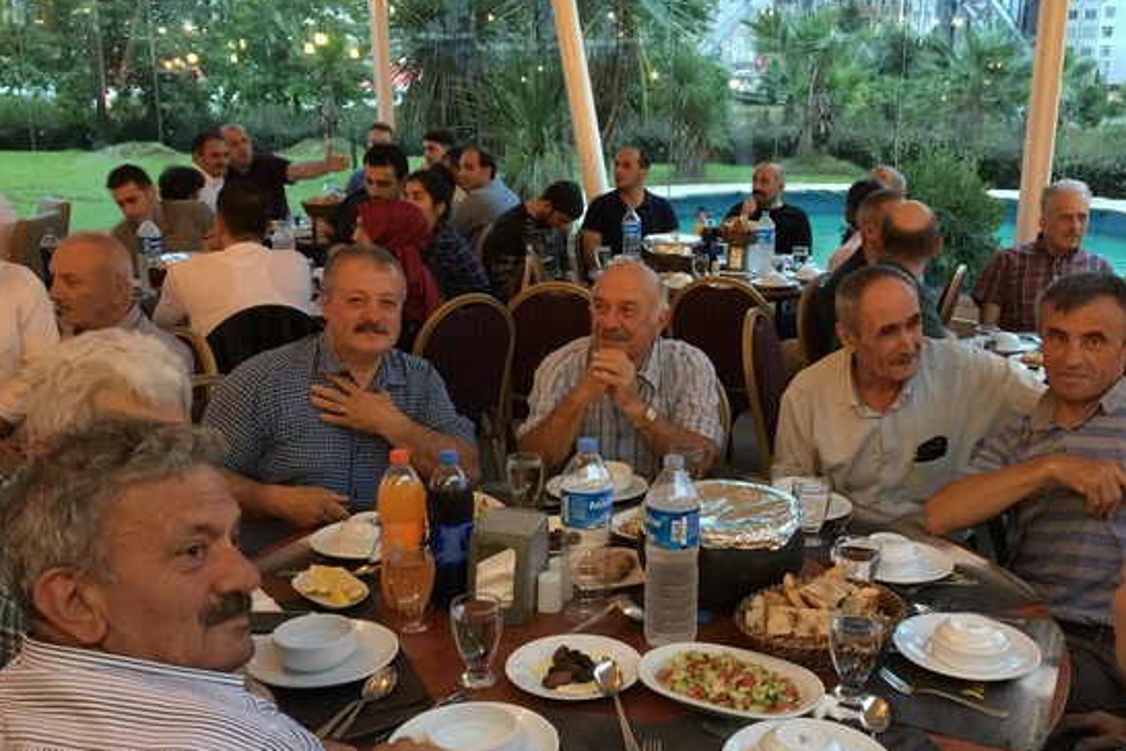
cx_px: 652
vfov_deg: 35.8
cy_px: 442
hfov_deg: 51.7
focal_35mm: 37
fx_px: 1157
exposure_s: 1/4
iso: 125
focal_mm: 4.15
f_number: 2.2
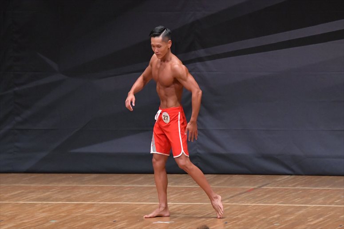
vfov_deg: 4.8
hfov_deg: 7.2
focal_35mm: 285
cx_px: 172
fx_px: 2722
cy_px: 114
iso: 6400
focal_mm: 190
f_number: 5.6
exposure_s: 1/400
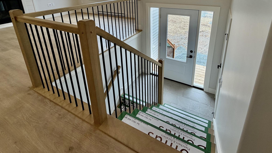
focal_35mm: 20
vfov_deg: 52.2
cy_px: 30
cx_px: 148
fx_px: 144
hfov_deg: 86.4
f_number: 2.2
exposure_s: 1/121
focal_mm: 2.22
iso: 50
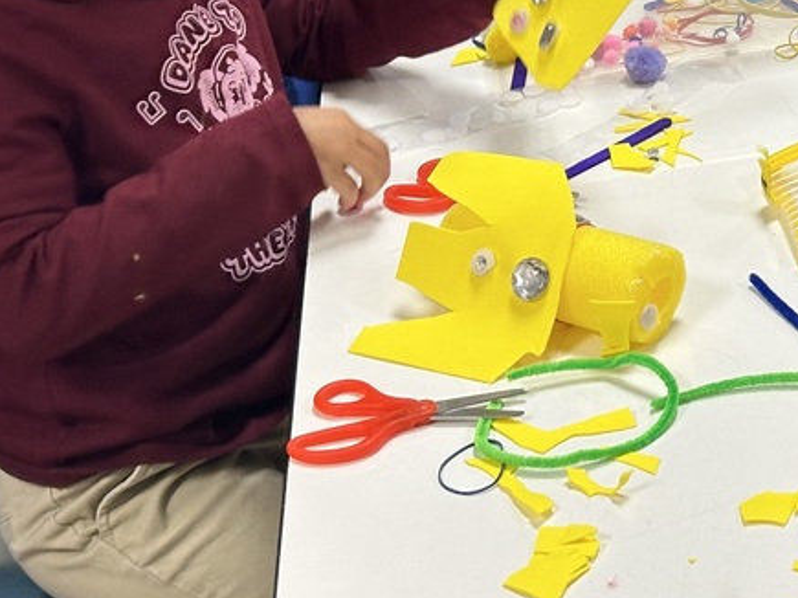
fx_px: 2604
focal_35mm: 113
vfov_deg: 12.8
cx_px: 864
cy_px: -75
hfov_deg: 16.9
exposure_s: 1/60
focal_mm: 6.86
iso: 125
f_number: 1.78
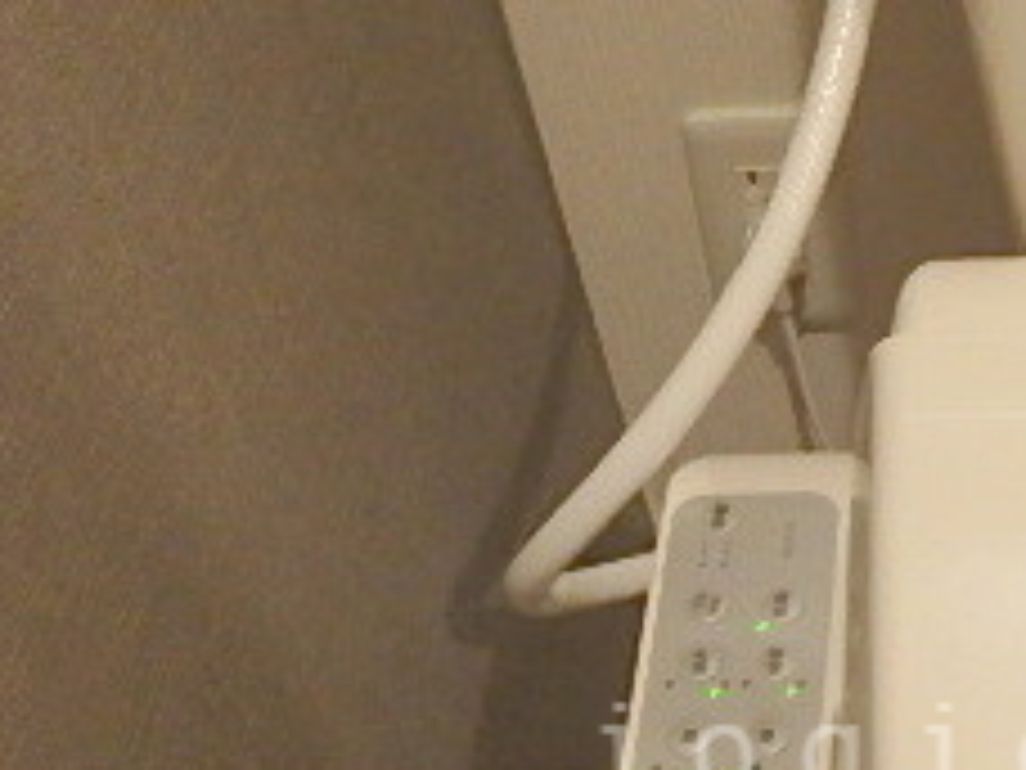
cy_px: 756
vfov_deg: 23.8
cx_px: 900
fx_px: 1749
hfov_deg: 31.4
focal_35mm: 59
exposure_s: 1/40
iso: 400
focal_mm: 3.7
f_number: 3.5
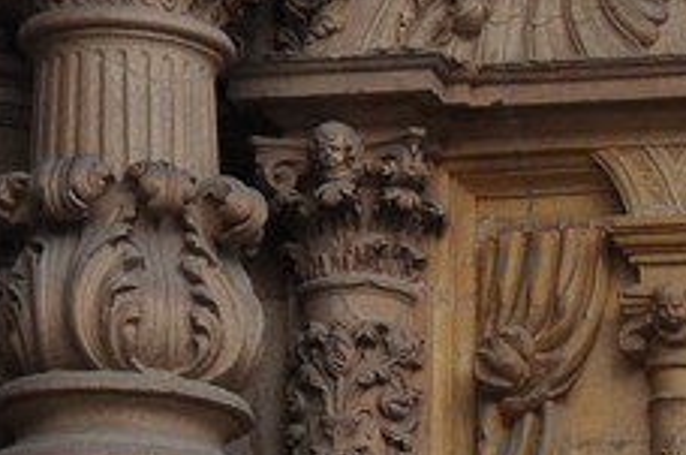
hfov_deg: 7.9
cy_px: 768
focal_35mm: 256
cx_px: 1143
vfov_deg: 5.3
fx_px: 4868
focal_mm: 38
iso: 640
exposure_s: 1/320
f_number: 9
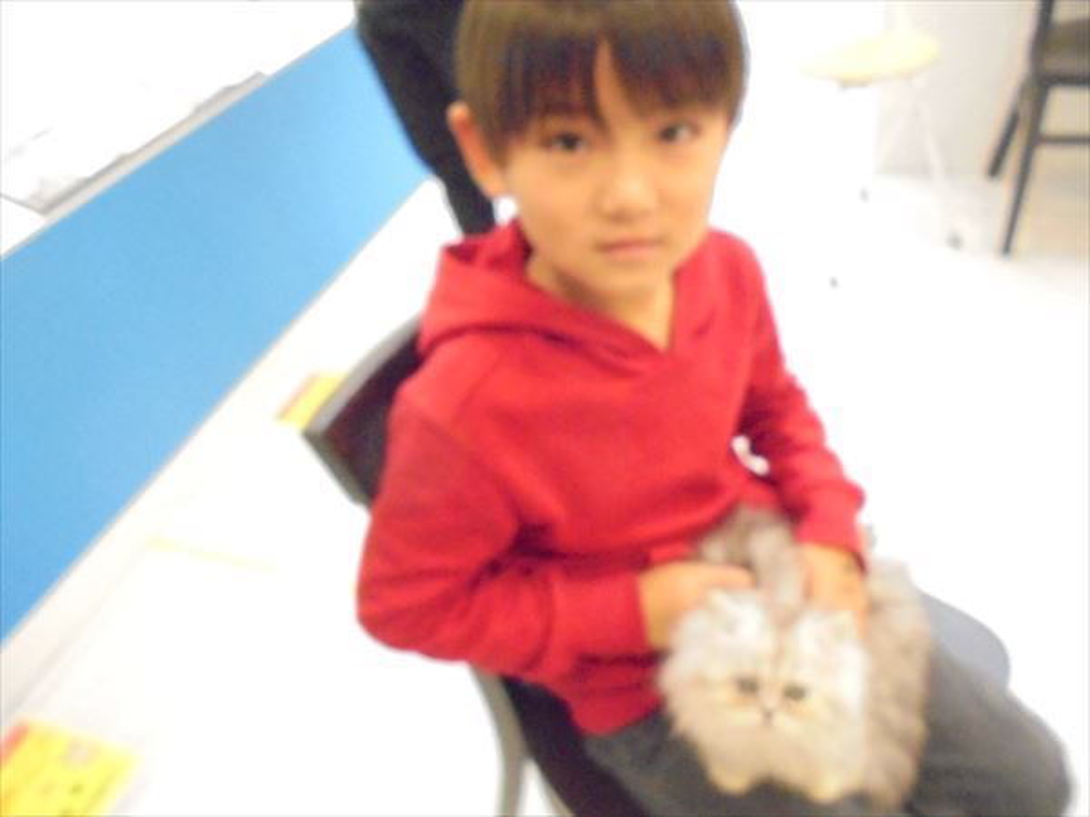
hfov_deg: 67.3
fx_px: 819
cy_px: 408
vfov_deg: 53.1
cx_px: 545
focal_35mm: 26
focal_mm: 4.6
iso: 1250
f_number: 3.5
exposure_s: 1/100
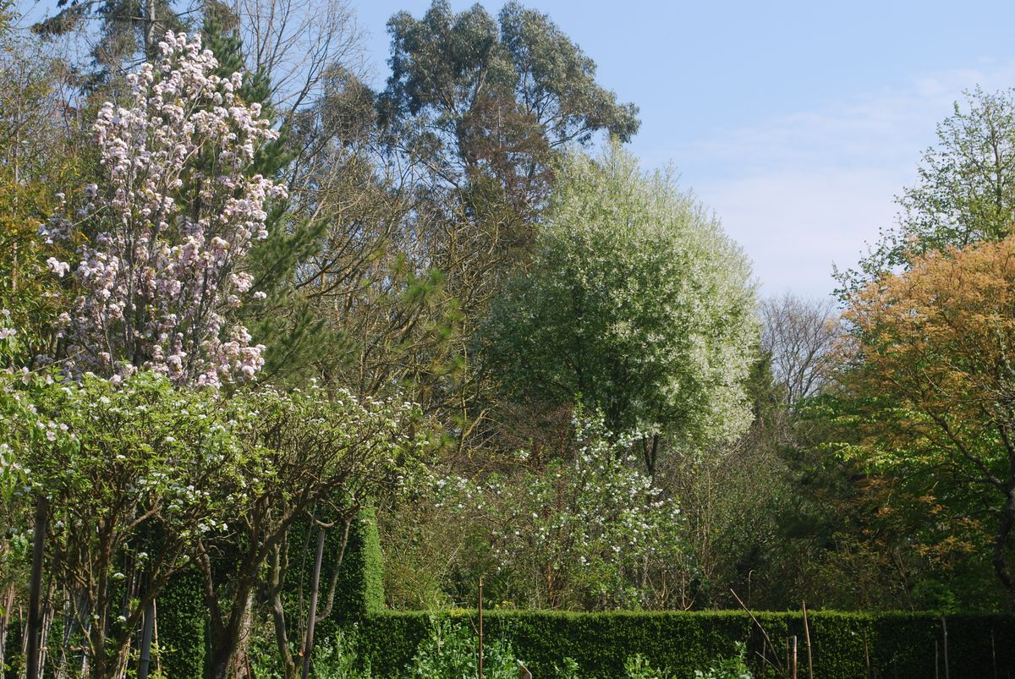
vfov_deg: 16.6
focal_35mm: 82
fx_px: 2329
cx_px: 508
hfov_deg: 24.6
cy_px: 340
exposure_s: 1/160
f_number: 8
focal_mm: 55
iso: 100
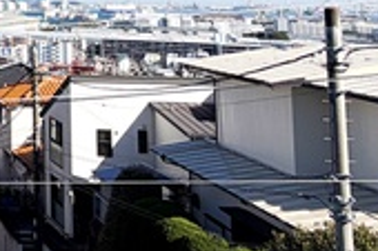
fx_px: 629
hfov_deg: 25.2
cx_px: -193
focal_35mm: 60
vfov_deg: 20.8
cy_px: -66
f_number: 2.2
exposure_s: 1/1125
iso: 20
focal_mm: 2.22
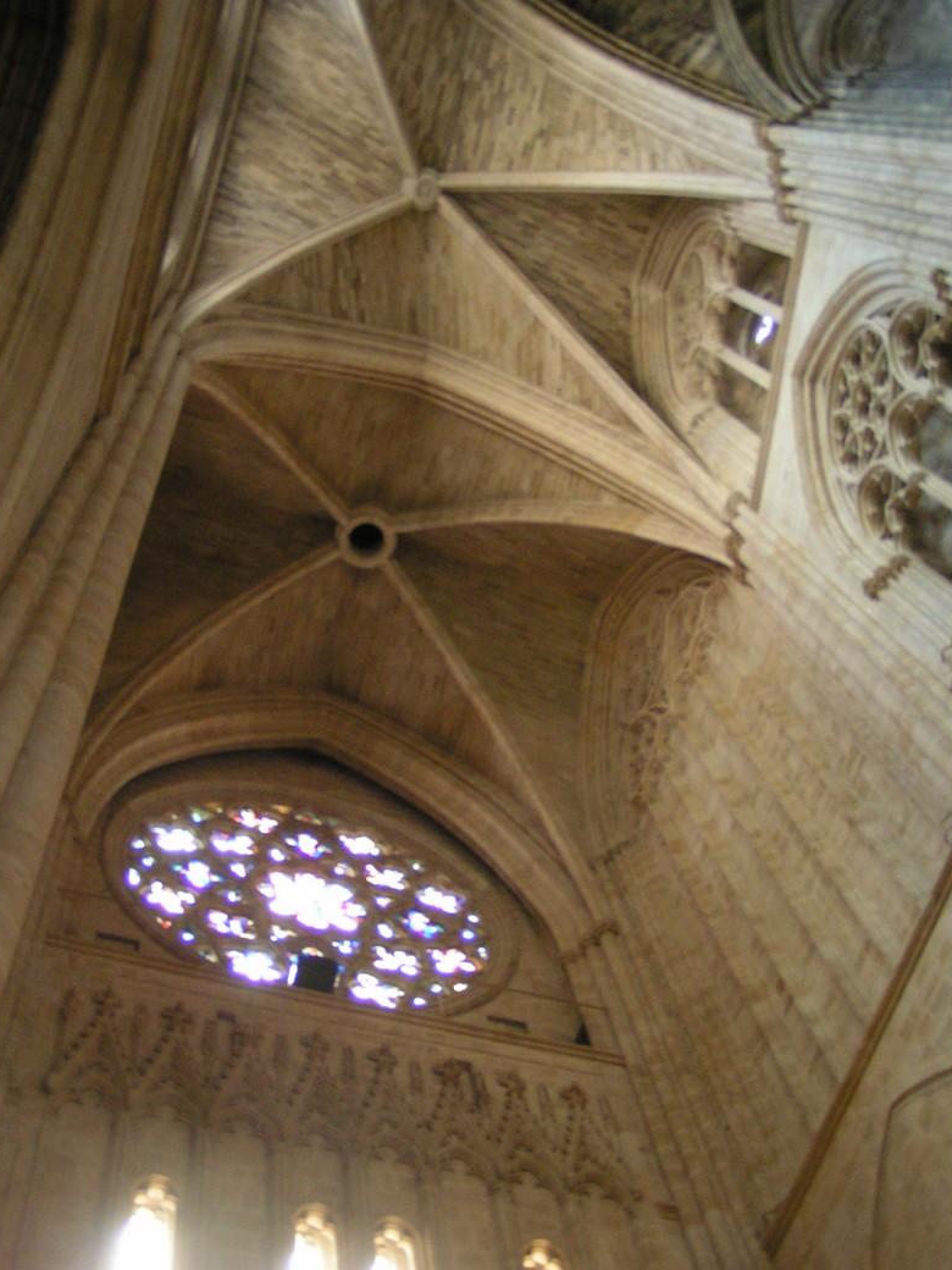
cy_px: 632
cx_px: 474
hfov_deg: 36.8
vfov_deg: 47.9
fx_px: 1430
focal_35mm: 39
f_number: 2.8
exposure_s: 1/13
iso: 200
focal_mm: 5.8
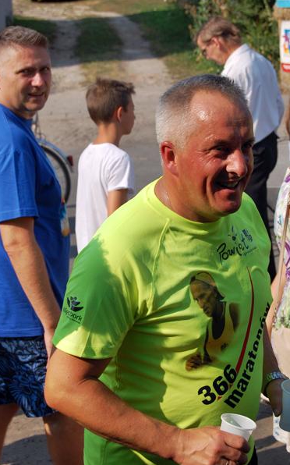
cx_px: 140
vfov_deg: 25.8
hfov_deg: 16.3
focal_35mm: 80
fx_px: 1013
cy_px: 232
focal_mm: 52
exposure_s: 1/400
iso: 200
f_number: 11
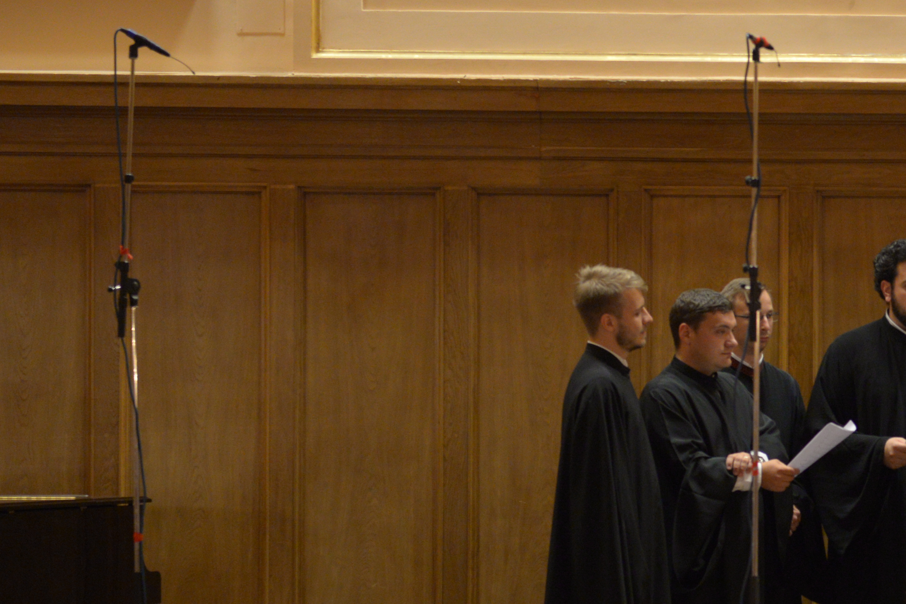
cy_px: 428
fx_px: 3976
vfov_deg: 8.7
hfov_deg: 12.8
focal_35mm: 158
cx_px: 917
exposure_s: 1/80
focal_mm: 70
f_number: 2.8
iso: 2000
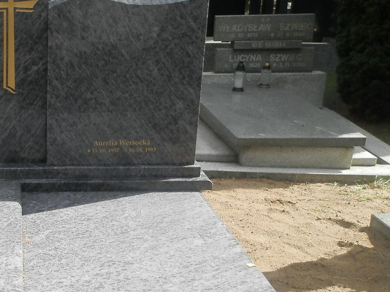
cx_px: -1
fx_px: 699
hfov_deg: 29.2
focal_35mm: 62
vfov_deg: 23.5
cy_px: 210
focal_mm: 4.5
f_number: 3.1
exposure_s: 1/640
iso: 80
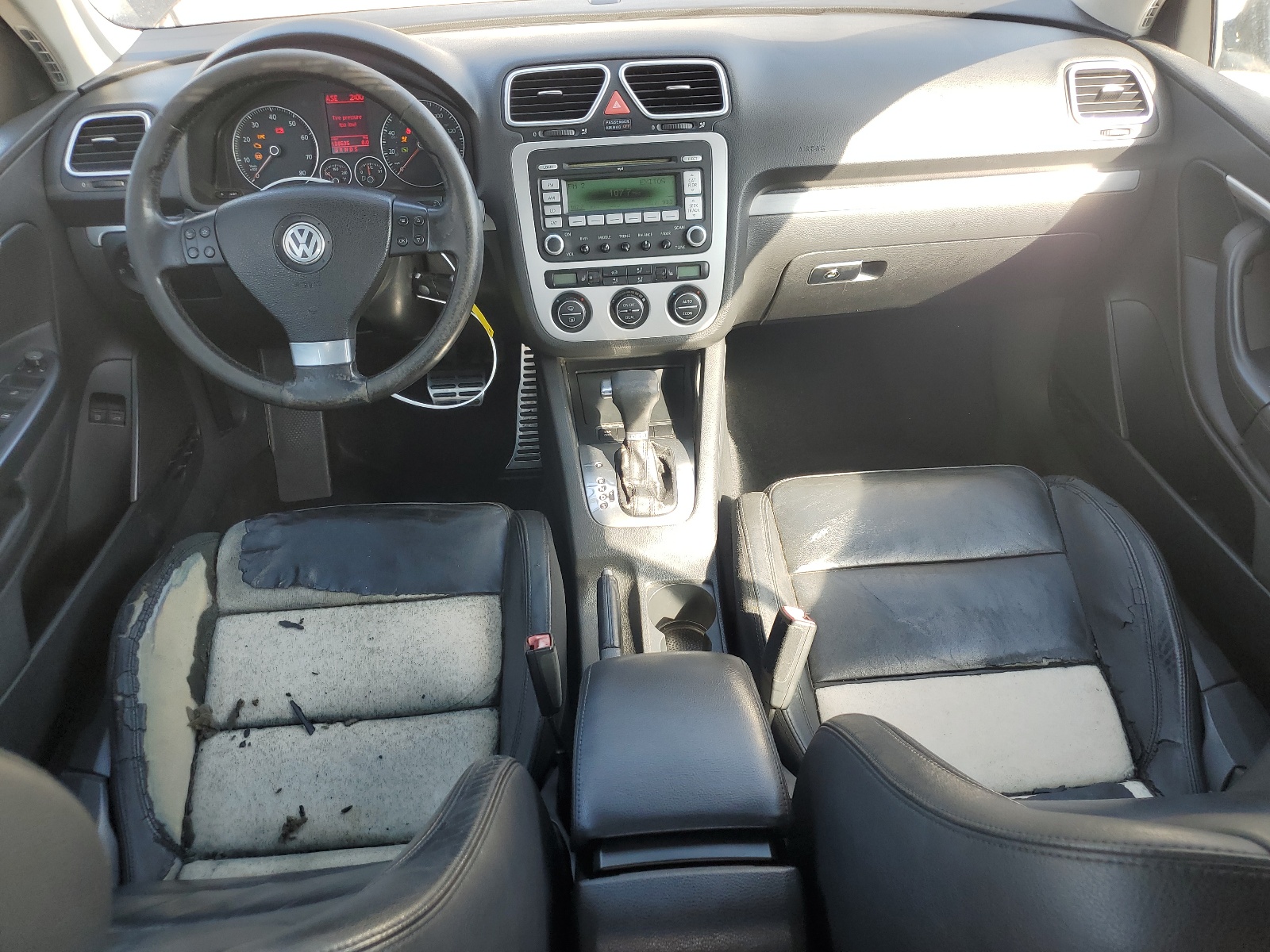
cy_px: 476
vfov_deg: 53.1
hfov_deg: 67.3
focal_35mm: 26
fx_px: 954
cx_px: 635
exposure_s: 1/147
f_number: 1.5
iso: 50
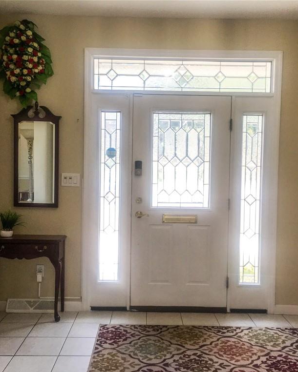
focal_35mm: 38
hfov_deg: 39.1
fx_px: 419
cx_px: 148
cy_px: 187
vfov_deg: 47.9
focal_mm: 4.15
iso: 32
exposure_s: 1/120
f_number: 2.2
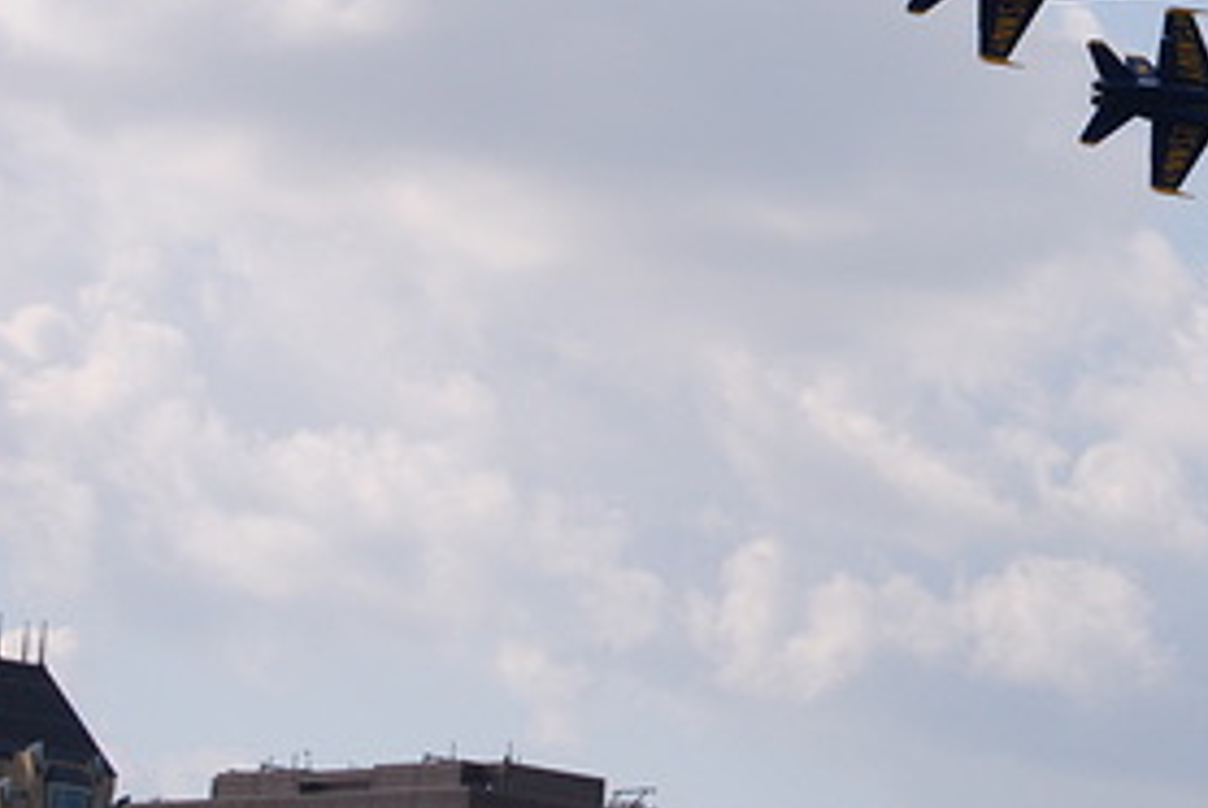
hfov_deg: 11.4
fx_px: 5982
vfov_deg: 7.7
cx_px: 1243
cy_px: 148
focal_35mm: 178
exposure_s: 1/1600
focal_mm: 55
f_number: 8
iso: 400
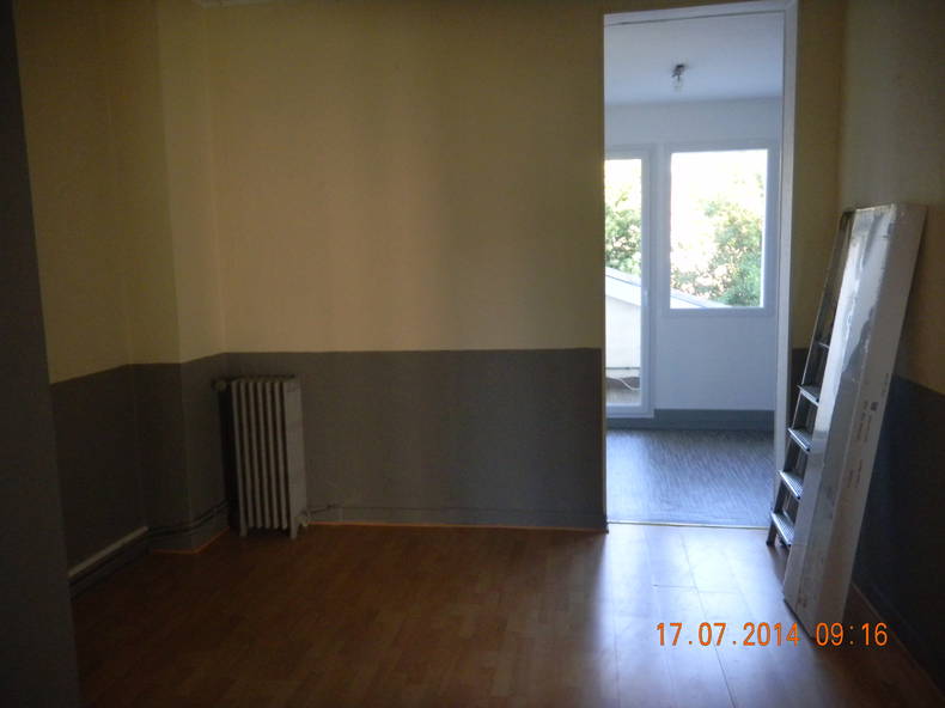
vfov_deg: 49.7
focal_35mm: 28
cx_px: 472
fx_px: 764
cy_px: 354
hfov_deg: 63.5
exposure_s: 1/59.1
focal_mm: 5
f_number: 3.9
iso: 400
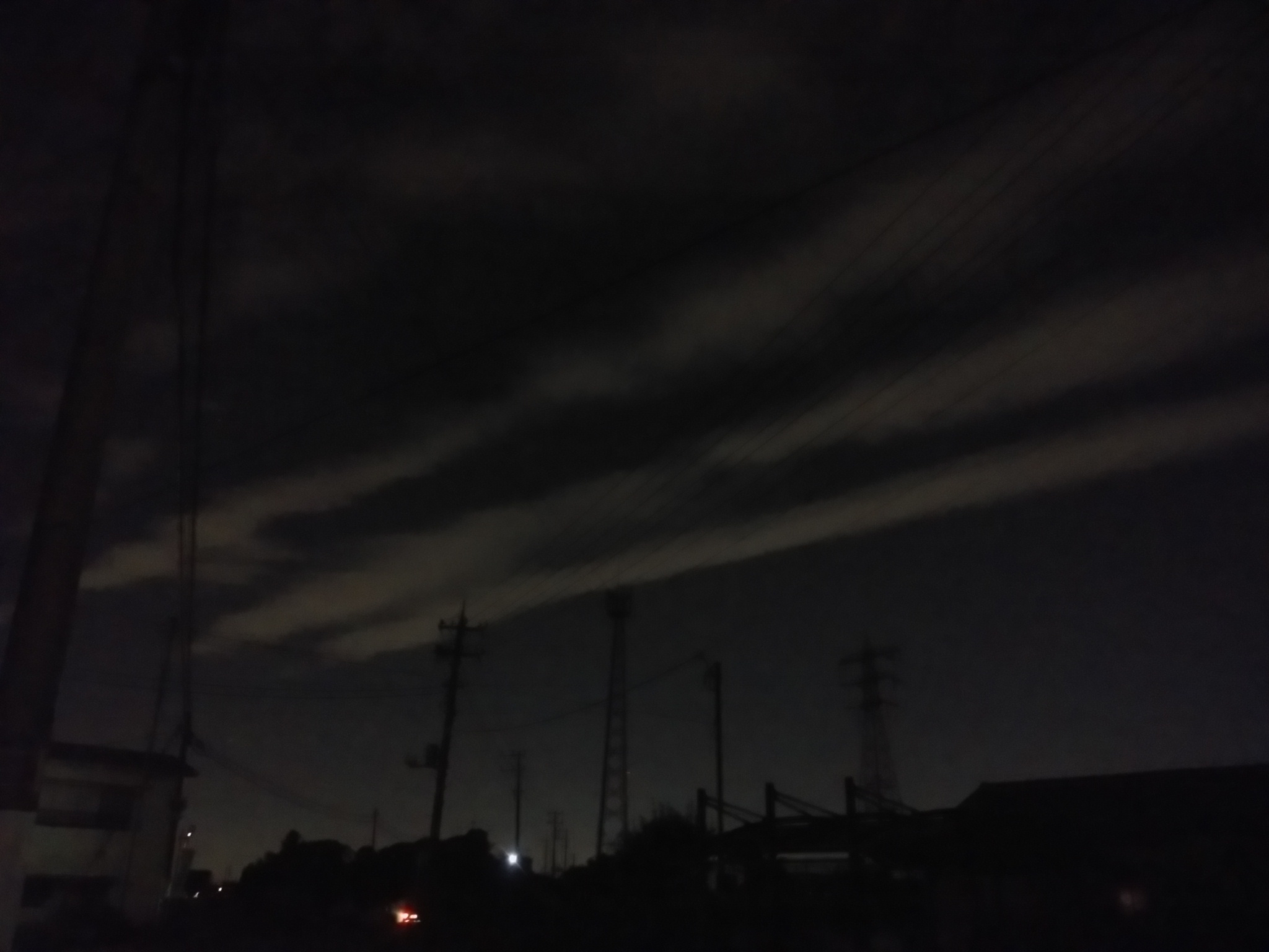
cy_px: 476
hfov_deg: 67.3
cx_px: 634
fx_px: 953
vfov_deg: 53.1
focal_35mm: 26
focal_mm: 4.8
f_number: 2
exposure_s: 1/8
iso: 2430
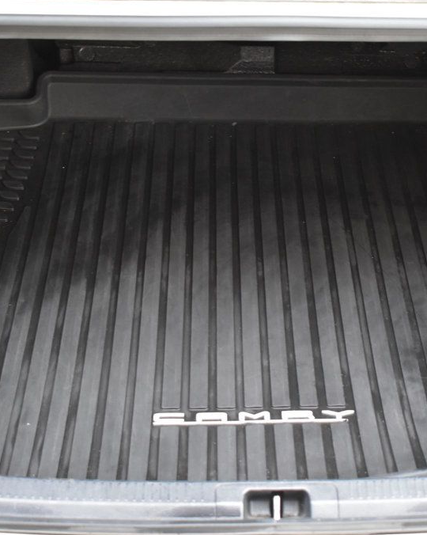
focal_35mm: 64
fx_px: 1012
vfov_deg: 29.6
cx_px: 263
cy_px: 268
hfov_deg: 23.8
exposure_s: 1/10
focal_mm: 30
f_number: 4.2
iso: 1600
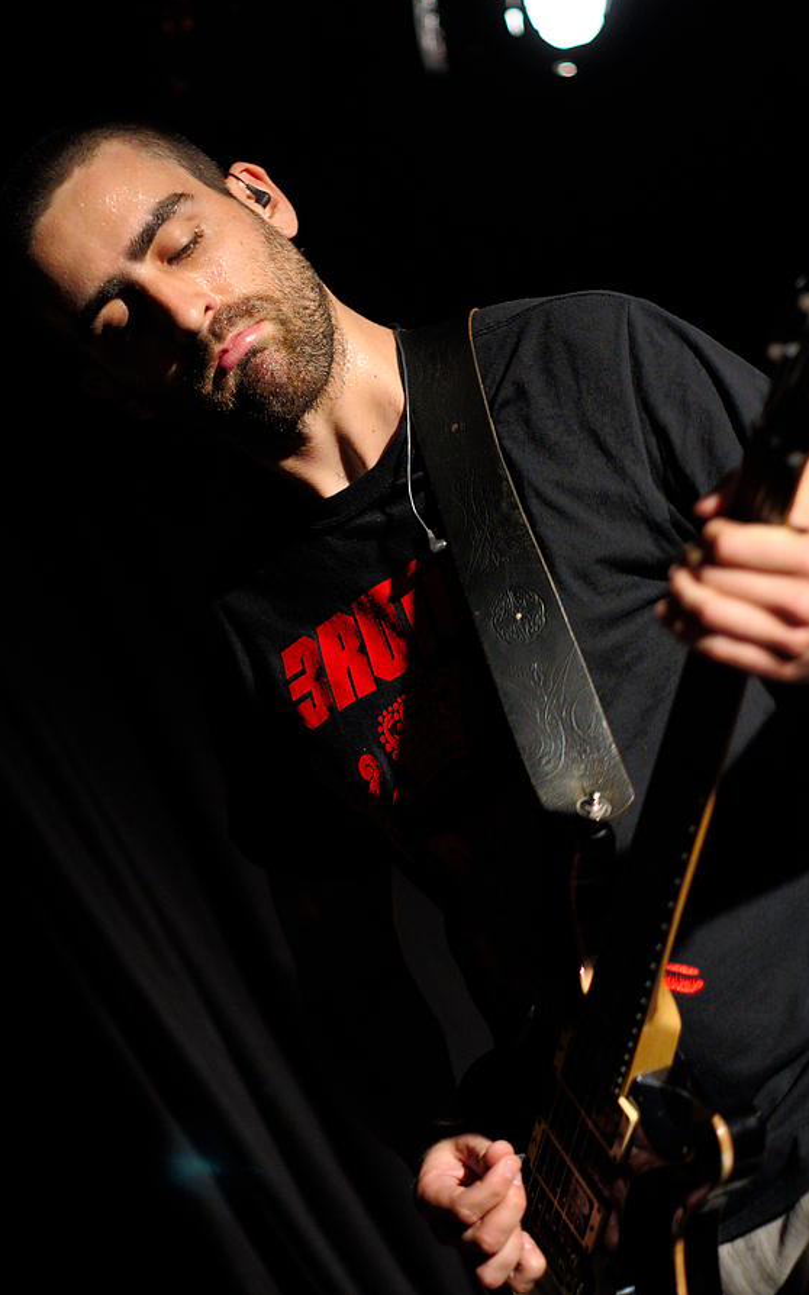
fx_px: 2717
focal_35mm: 77
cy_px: 645
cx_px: 409
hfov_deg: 16.9
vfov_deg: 26.8
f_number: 2
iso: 640
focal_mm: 50
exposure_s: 1/125
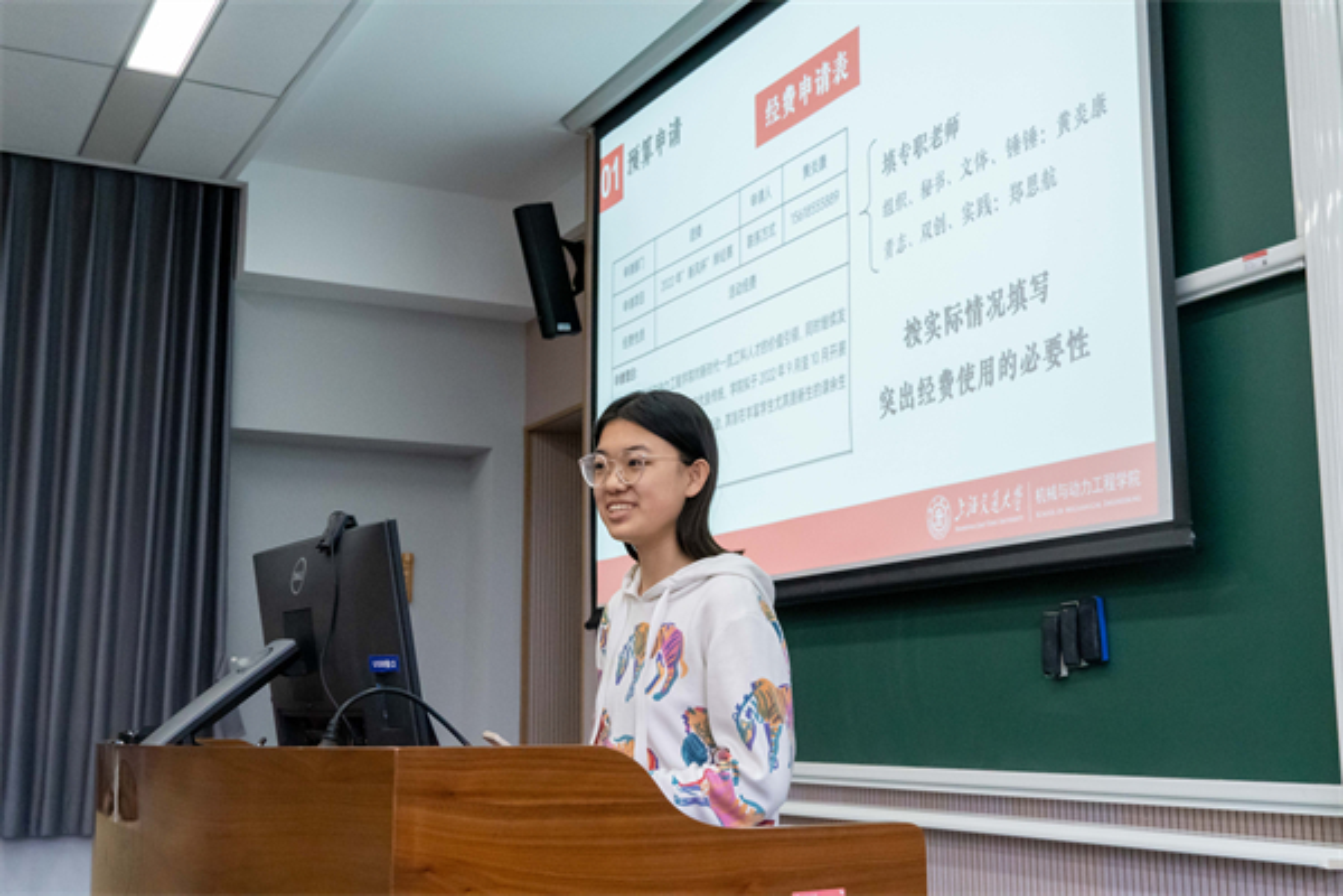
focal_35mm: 45
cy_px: 448
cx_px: 672
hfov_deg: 43.6
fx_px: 1679
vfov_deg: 29.9
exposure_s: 1/500
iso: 6400
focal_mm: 30
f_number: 5.6
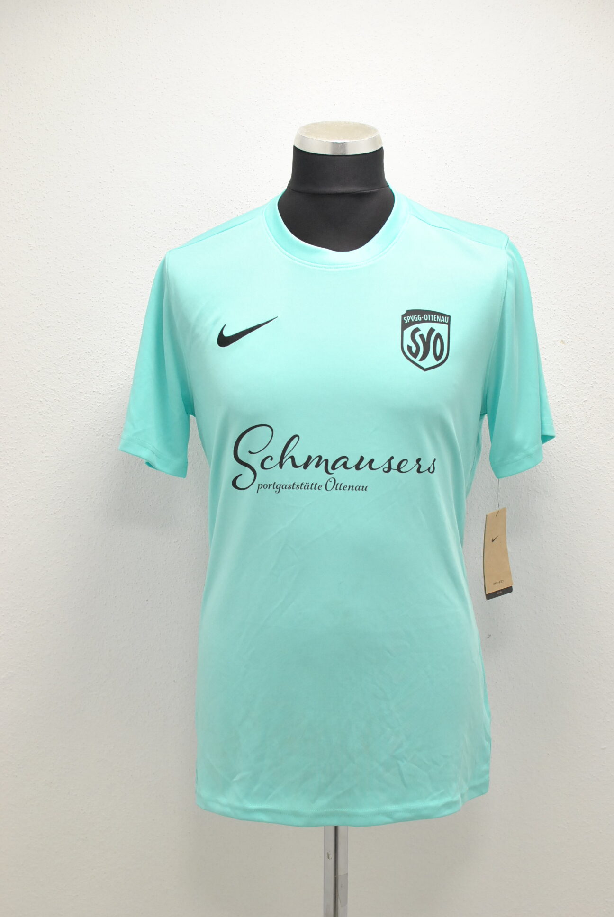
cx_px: 307
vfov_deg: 37.8
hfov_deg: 25.8
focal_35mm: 52
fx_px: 1339
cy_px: 458
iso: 800
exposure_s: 1/160
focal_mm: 35
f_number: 4
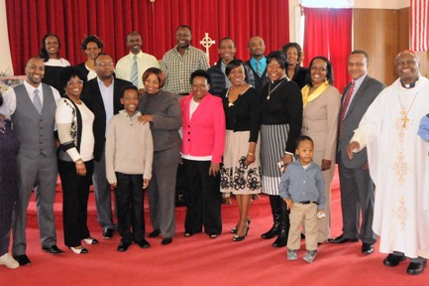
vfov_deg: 35.9
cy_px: 128
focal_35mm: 37
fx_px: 441
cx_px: 211
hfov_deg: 51.9
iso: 3200
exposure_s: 1/100
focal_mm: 18
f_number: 7.1
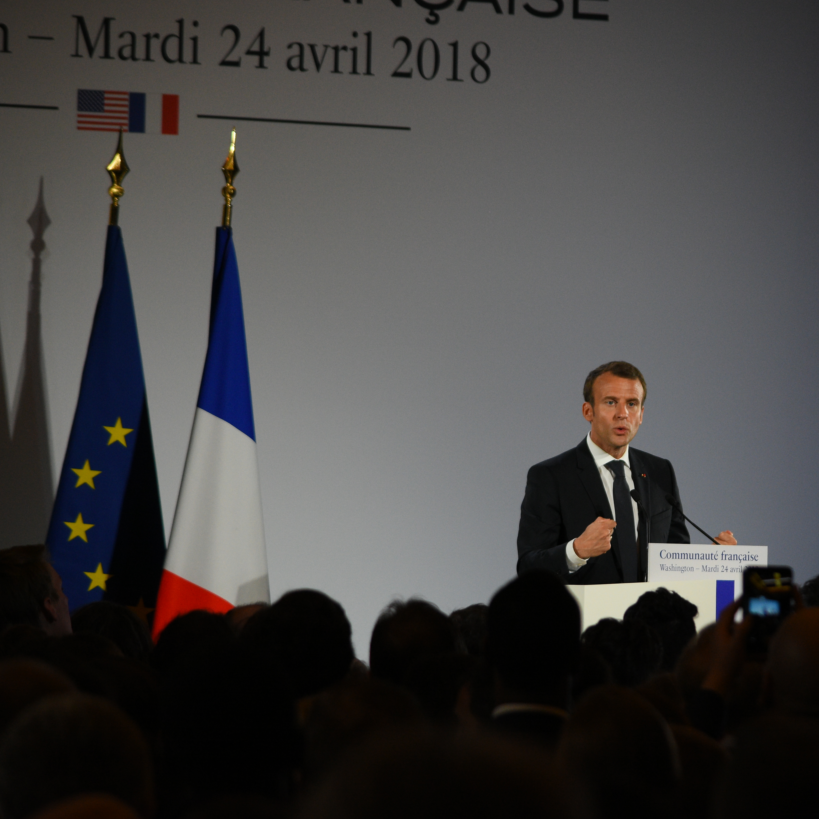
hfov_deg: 7.0
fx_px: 6665
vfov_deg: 7.0
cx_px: 568
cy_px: 410
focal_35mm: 249
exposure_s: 1/320
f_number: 4.8
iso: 1000
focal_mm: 130
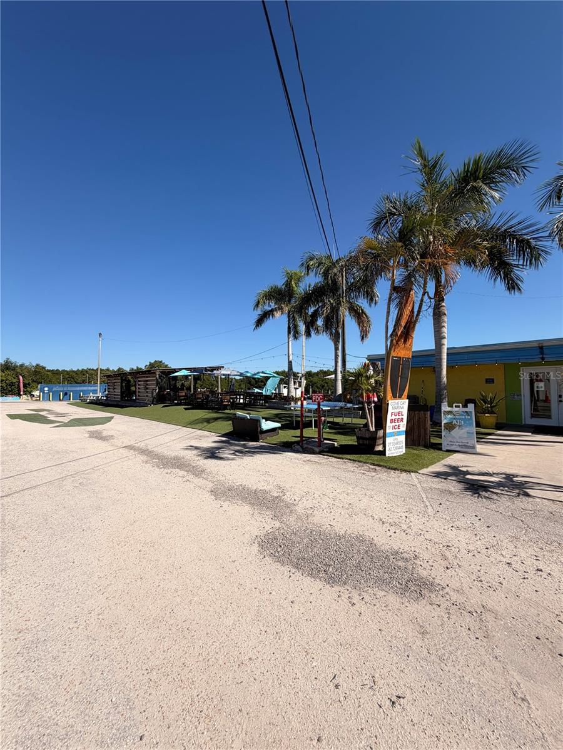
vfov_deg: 102.1
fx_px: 304
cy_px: 375
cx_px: 282
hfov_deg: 85.7
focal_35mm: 14
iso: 20
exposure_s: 1/1211
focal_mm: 2.22
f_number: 2.2
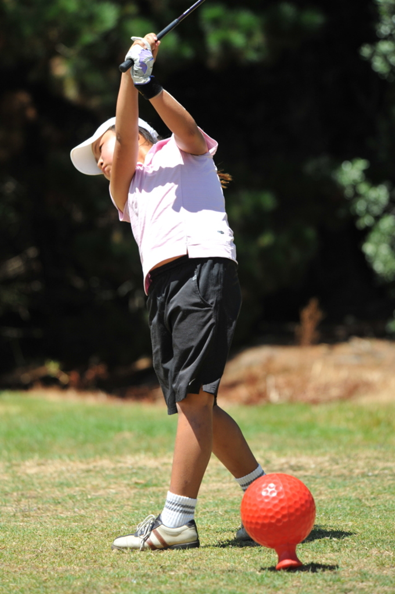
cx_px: 198
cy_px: 297
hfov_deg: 5.7
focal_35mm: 240
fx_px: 3955
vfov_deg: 8.6
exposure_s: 1/2500
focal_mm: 240
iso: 800
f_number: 5.6
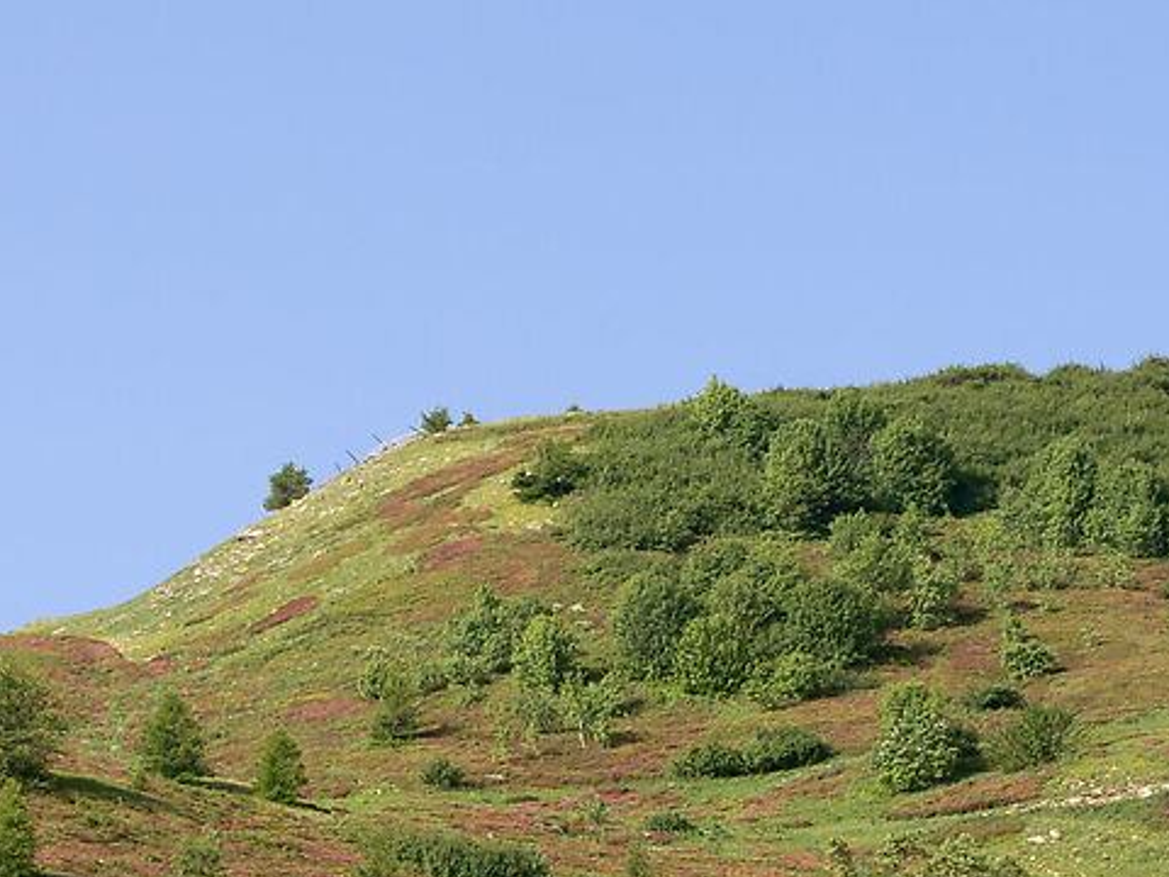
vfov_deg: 6.1
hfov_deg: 8.2
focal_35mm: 240
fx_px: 8105
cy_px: 1241
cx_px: -24
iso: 100
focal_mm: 50
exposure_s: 1/200
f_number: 8
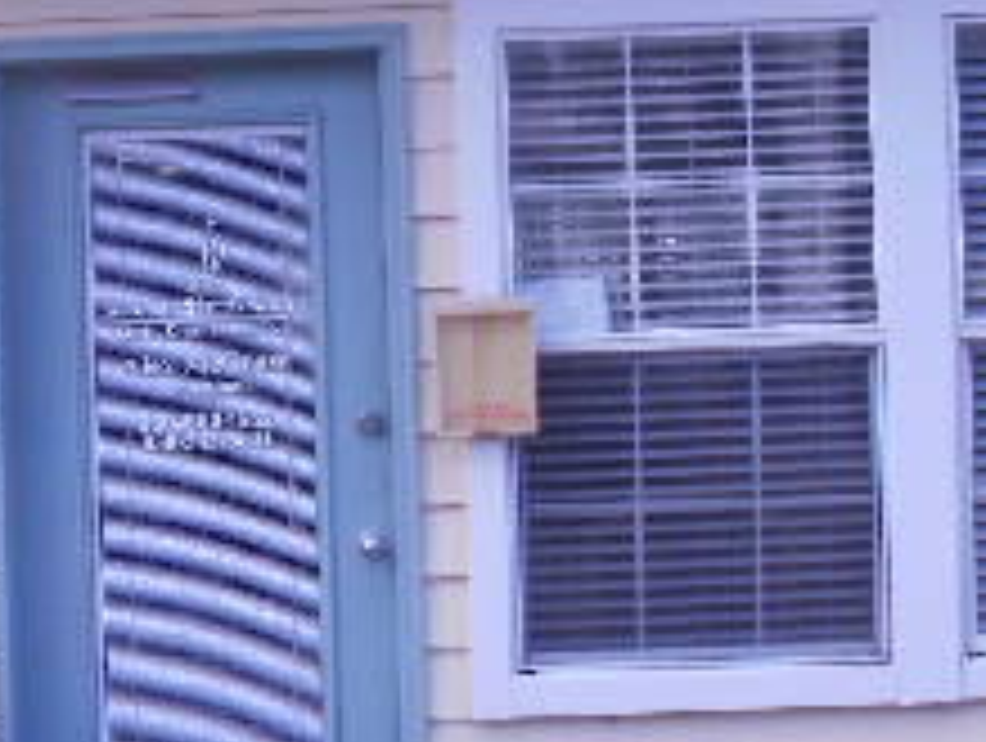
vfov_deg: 14.1
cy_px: 346
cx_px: 329
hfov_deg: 18.6
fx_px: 2996
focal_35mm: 105
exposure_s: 1/80
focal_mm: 6.3
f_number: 5.6
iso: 100
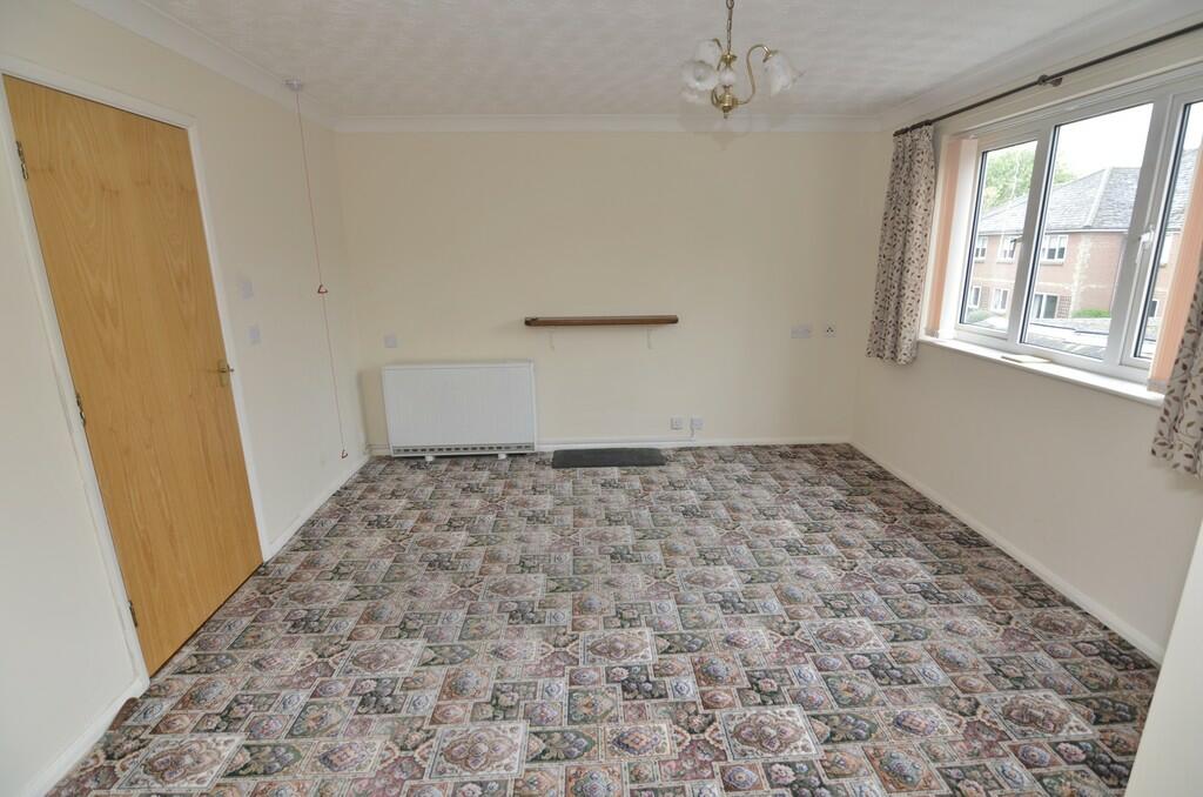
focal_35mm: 17
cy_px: 398
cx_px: 602
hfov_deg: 92.6
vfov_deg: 69.4
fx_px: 575
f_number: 4
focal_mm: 11.5
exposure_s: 1/60
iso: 200
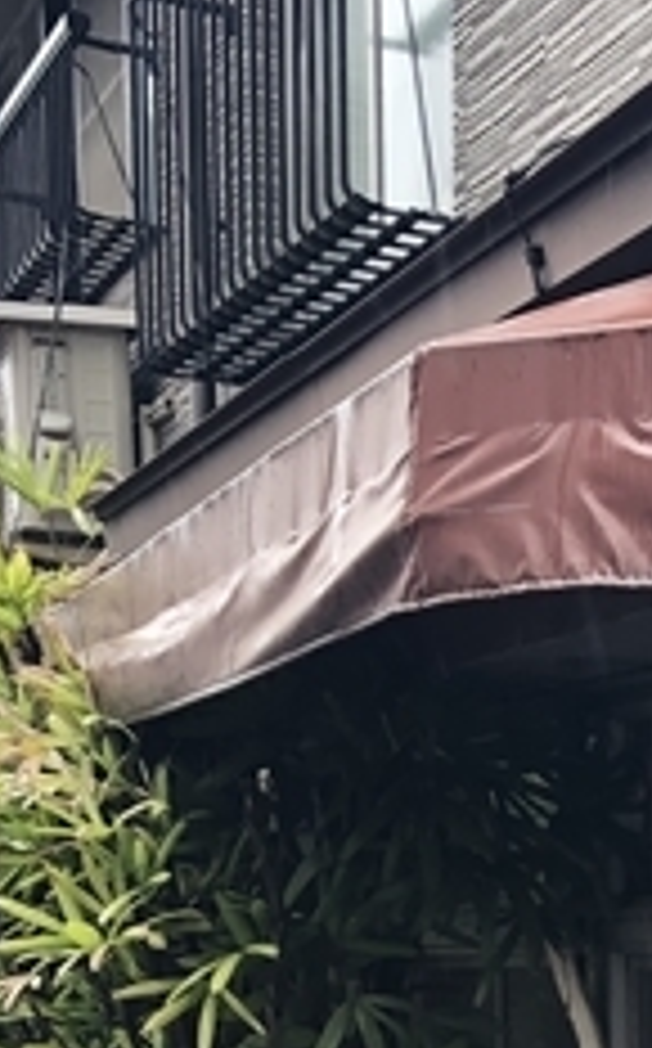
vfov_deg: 19.1
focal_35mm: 102
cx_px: 1389
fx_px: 2909
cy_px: 1322
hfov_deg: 11.3
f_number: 1.8
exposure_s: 1/120
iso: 40
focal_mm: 3.99
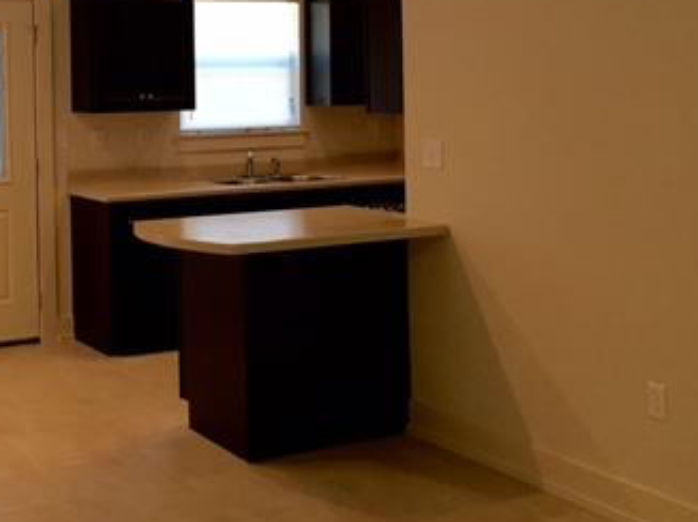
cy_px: 107
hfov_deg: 33.4
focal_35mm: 57
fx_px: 1149
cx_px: 214
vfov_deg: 25.2
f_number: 2.2
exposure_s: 1/30
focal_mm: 4.15
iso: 40
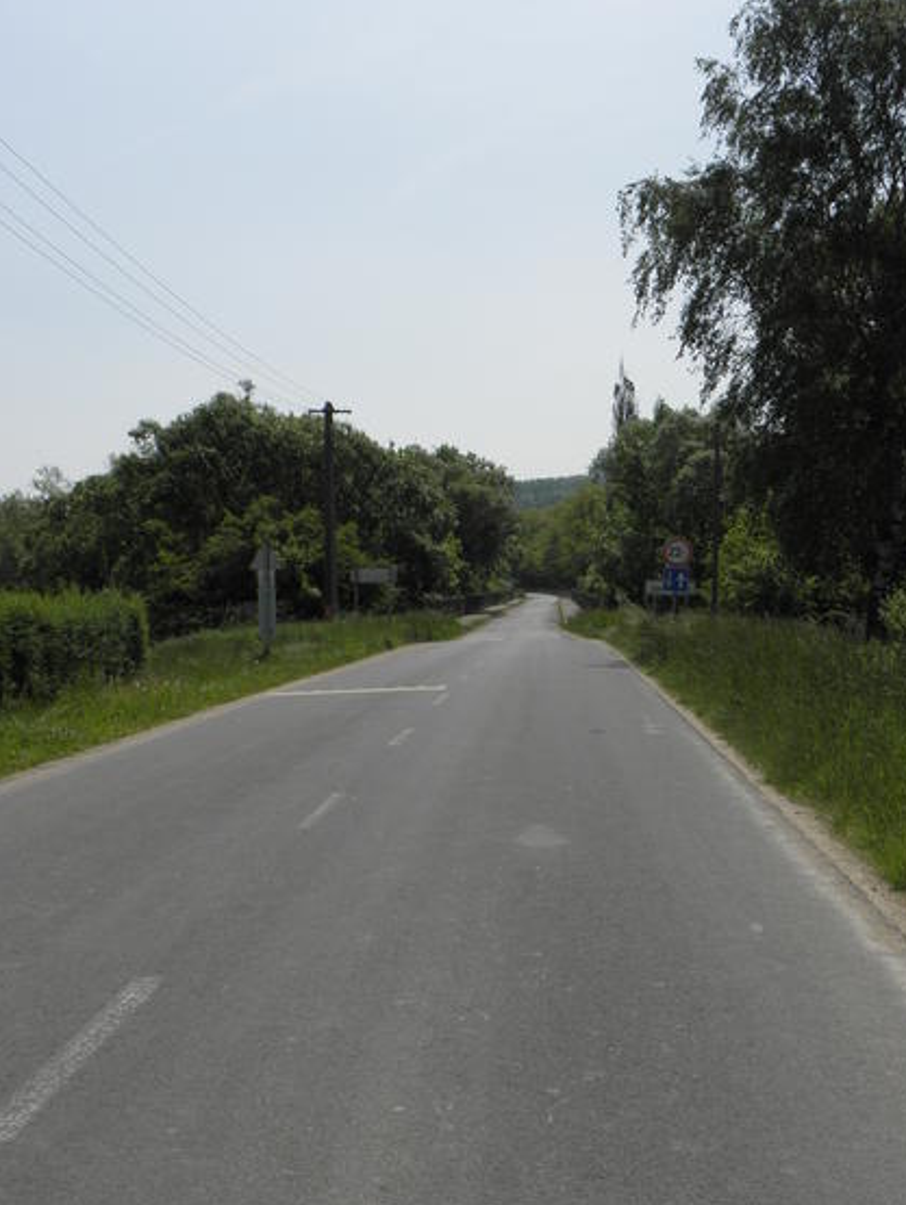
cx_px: 502
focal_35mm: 53
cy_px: 606
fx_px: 1847
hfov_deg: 27.5
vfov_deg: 36.1
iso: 64
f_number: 5.6
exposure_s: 1/400
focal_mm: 8.19
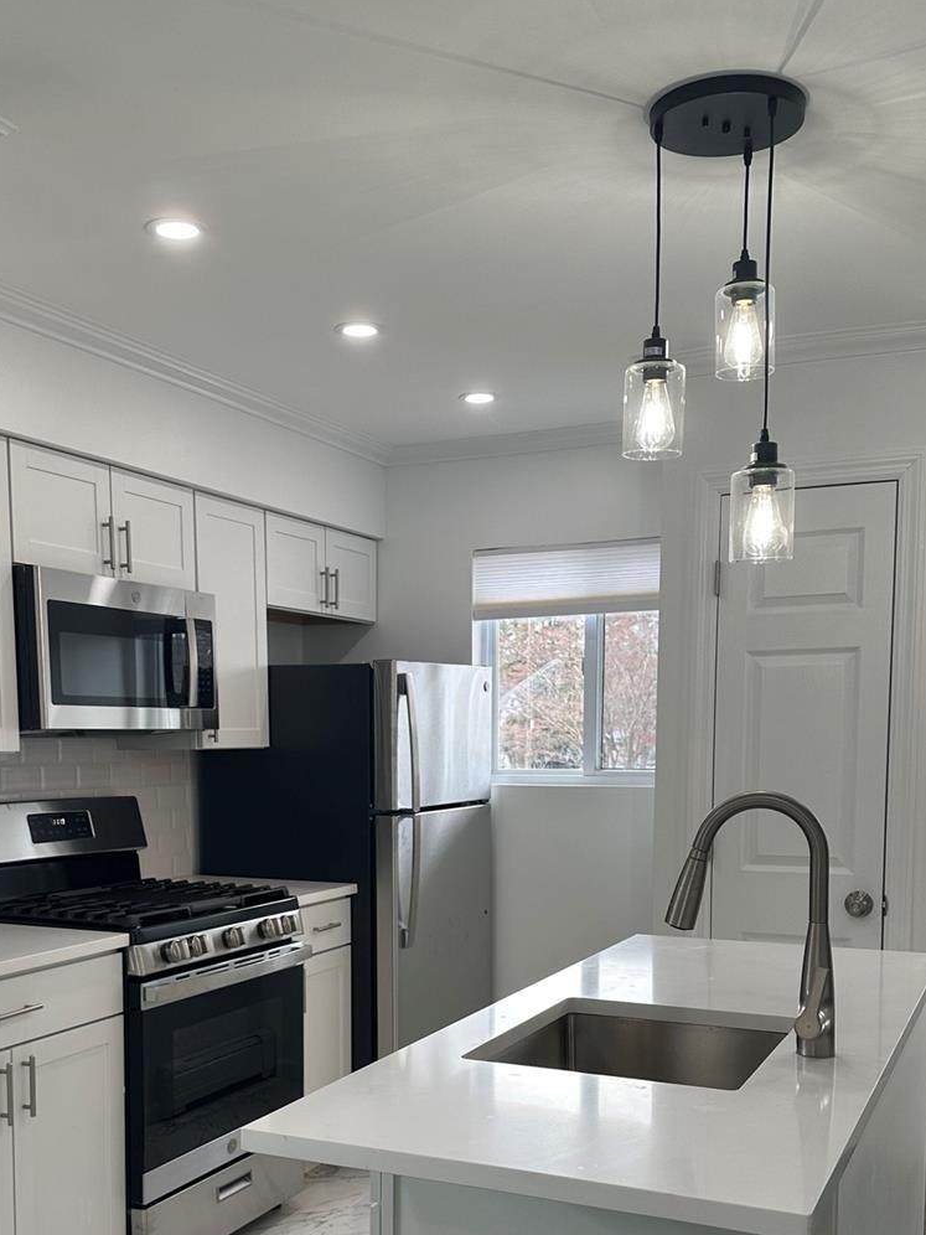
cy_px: 868
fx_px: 1320
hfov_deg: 38.6
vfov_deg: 48.9
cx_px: 429
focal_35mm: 37
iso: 64
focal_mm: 6.86
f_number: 1.78
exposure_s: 1/121
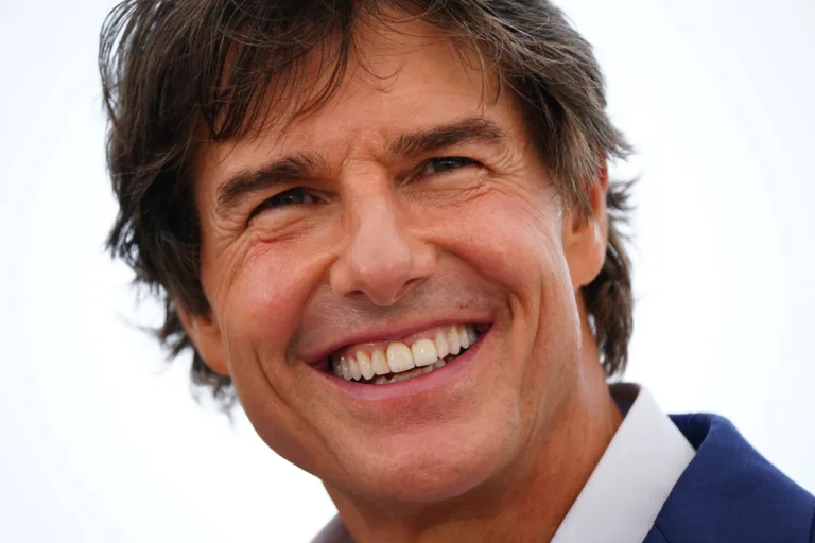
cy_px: 272
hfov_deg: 3.4
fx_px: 13582
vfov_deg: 2.3
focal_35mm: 600
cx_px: 408
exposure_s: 1/800
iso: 500
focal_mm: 600
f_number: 6.3
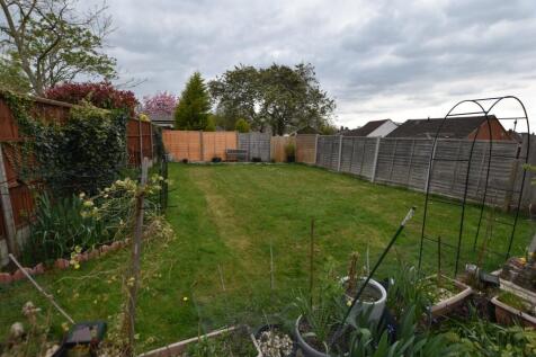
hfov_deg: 100.4
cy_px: 178
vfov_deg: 77.3
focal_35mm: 15
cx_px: 268
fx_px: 223
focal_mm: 10
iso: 100
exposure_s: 1/125
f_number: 5.6
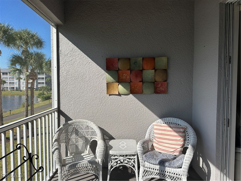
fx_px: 167
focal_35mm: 24
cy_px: 90
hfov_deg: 71.6
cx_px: 120
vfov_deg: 56.8
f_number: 1.78
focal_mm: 6.86
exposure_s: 1/3356
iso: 80
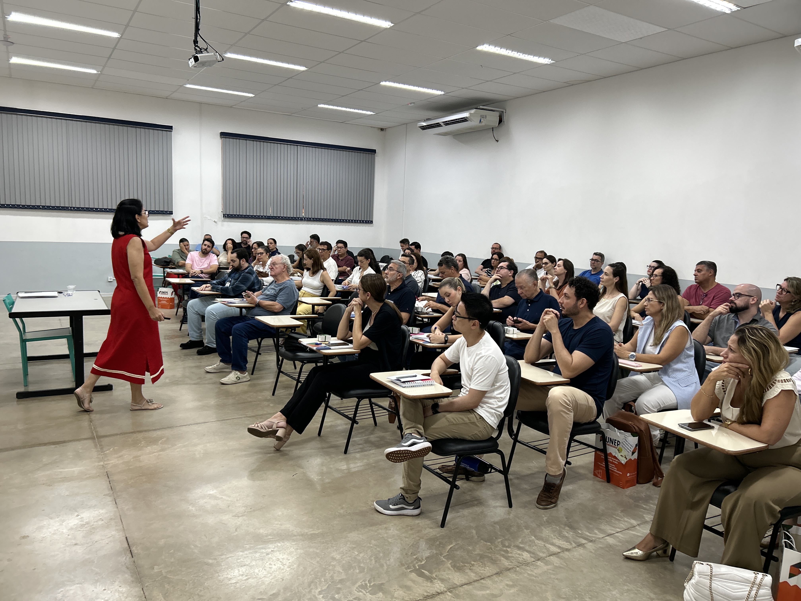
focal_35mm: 26
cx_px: 400
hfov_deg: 67.3
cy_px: 300
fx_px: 602
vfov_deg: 53.1
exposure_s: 1/60
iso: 100
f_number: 1.5
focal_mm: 5.7
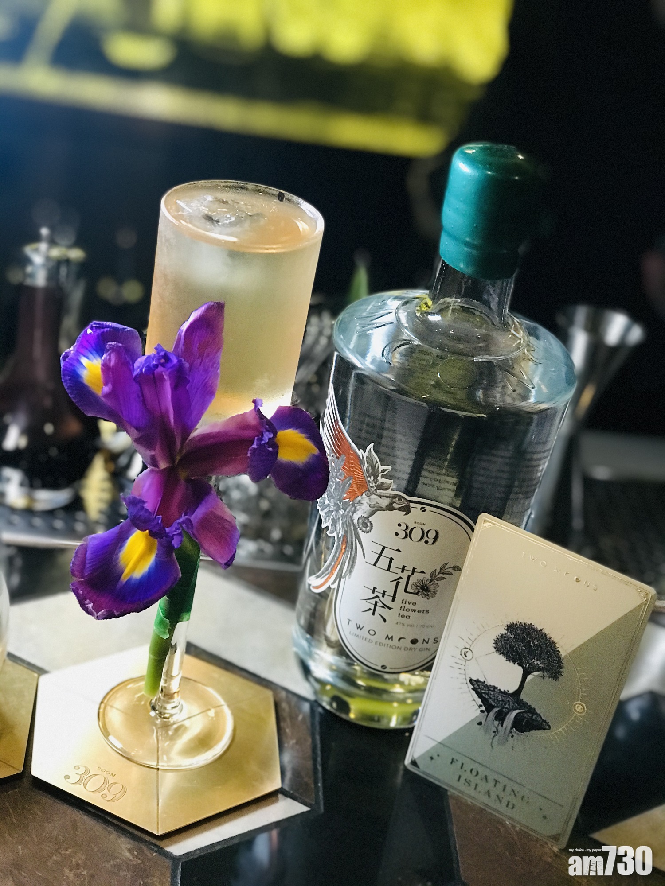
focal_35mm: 57
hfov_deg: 25.7
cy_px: 443
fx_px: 1460
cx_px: 332
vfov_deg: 33.8
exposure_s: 1/50
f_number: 2.8
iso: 800
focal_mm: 6.6
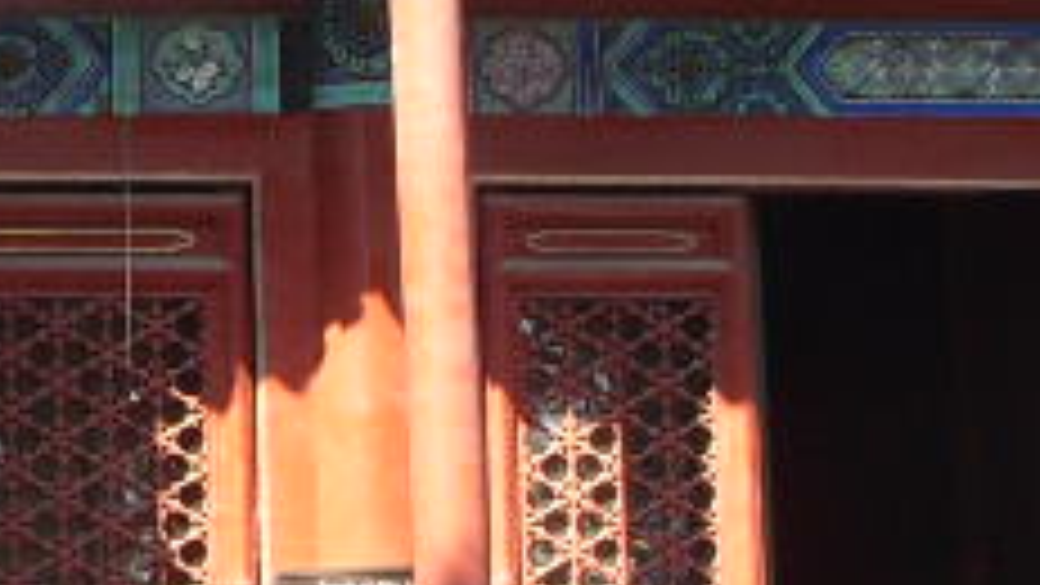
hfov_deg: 11.8
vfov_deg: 7.2
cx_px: -792
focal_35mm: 169
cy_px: 284
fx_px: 4661
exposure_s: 1/125
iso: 80
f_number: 4.1
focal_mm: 7.8
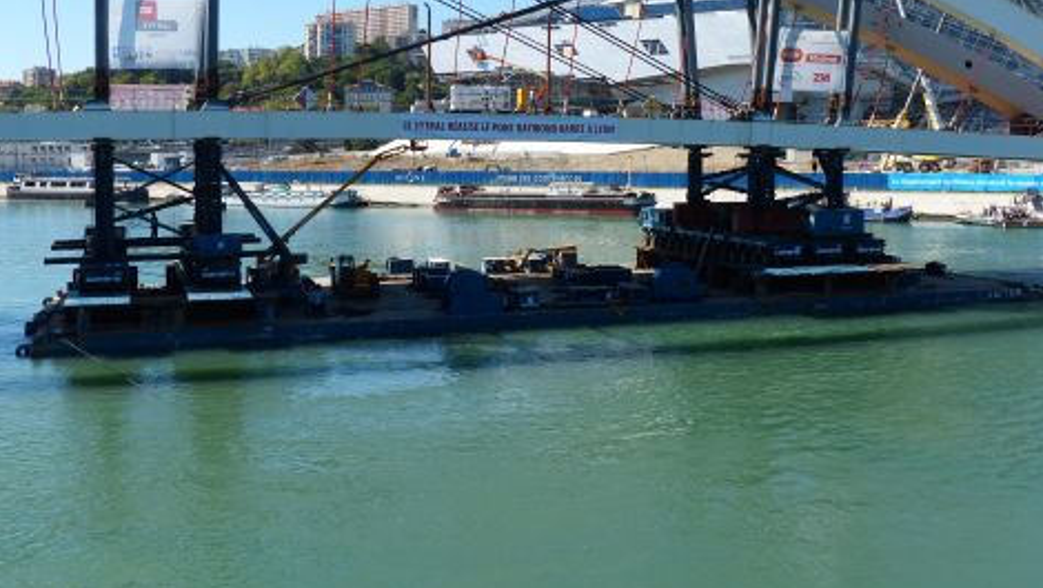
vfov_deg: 26.9
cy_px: 181
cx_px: 535
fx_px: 1218
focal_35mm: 44
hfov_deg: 46.4
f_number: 4
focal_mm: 6.8
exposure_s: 1/800
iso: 100
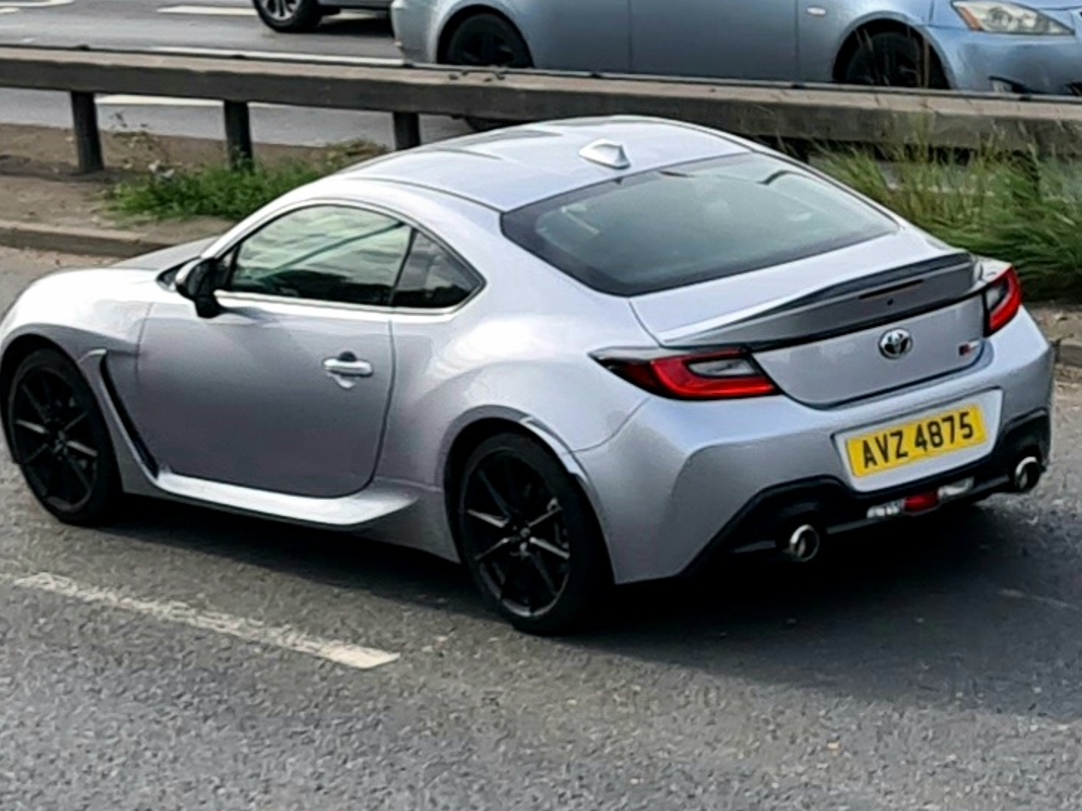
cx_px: 531
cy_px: 394
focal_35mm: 27
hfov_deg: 65.3
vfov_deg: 51.3
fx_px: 844
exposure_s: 1/1667
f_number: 1.8
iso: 50
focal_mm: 5.4
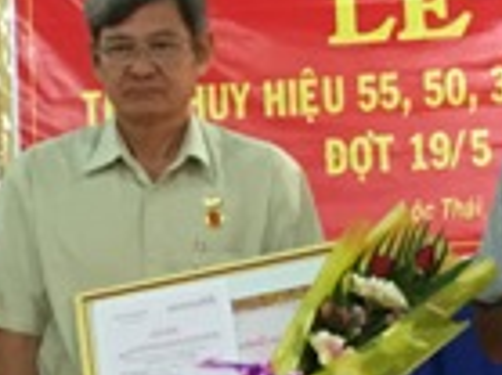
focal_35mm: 167
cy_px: 234
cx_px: 119
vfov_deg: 8.9
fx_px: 2420
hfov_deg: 11.8
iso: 200
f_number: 2.2
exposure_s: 1/20
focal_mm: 4.15
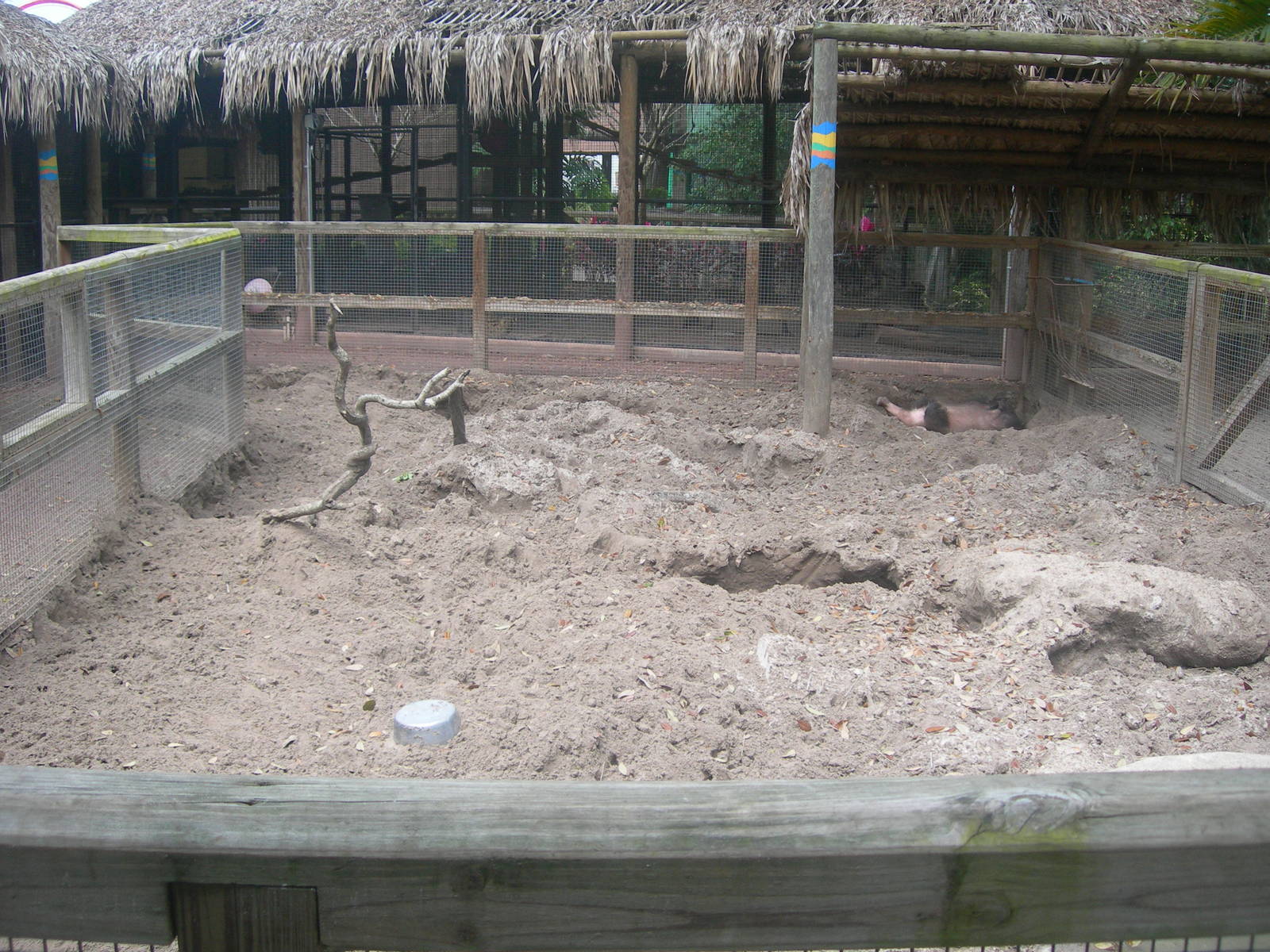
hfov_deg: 49.0
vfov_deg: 37.7
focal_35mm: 38
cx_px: 635
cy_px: 476
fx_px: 1394
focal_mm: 7.8
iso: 100
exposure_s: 1/181
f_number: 2.8
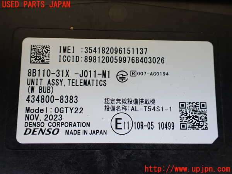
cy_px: 87
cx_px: 116
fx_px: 201
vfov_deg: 46.8
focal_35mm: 30
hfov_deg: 60.0
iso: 200
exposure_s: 1/125
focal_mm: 5.4
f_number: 2.3
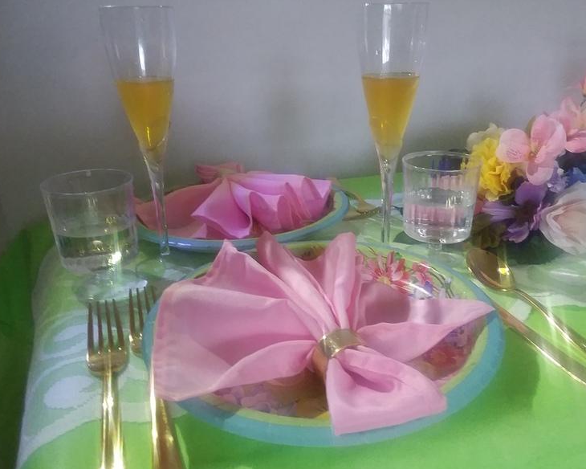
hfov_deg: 57.1
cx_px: 310
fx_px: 538
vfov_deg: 47.1
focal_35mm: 31
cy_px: 239
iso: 160
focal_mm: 2.47
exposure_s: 1/30
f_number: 1.9
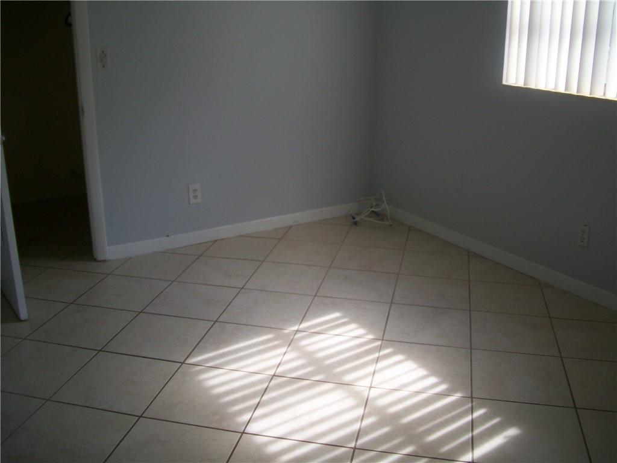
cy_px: 232
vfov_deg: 40.7
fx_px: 624
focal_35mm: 35
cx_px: 308
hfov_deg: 52.6
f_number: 3.1
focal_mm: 6.3
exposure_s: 1/50
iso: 80
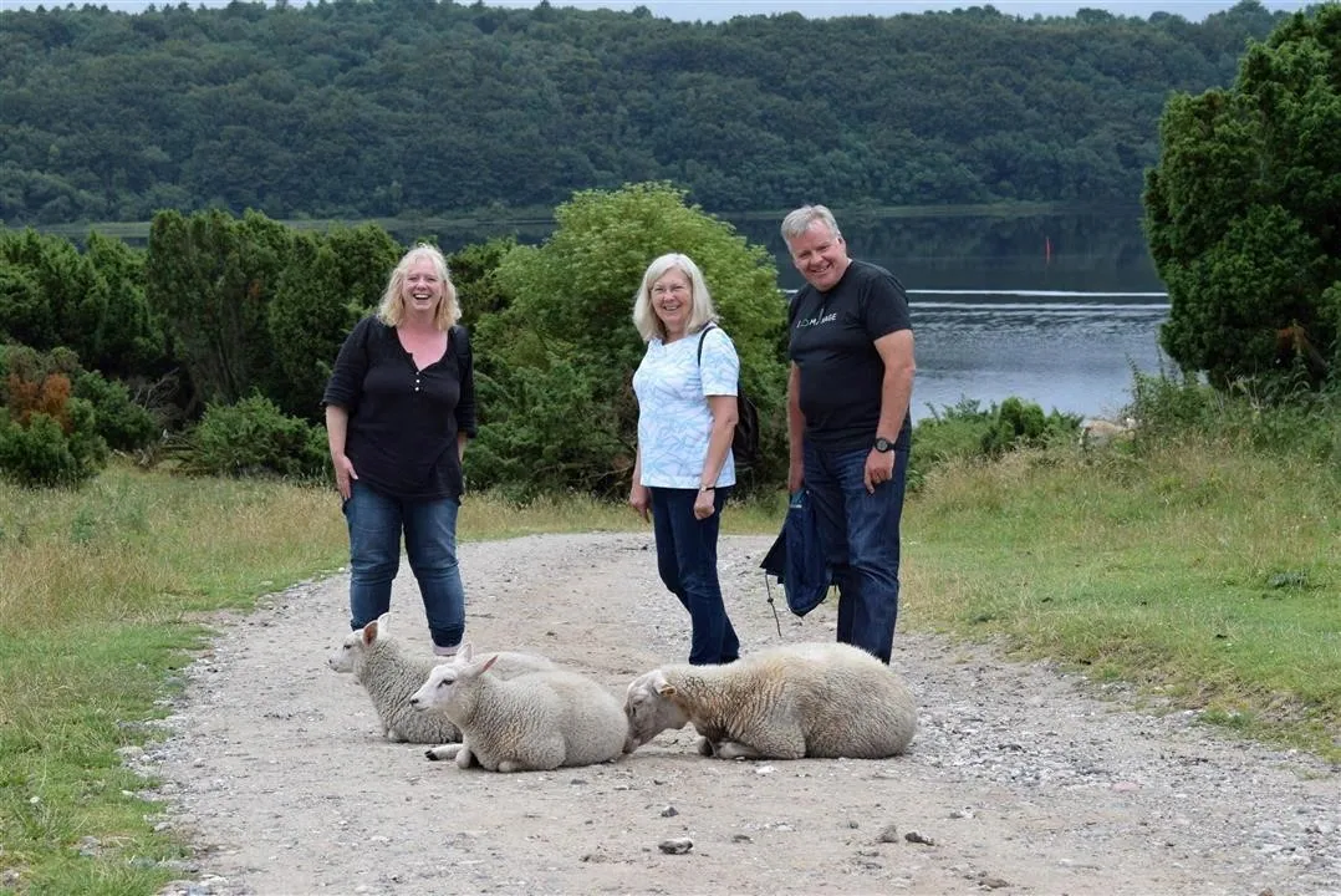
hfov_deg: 24.6
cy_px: 448
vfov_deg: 16.6
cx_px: 670
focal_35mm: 82
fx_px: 3075
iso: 200
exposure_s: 1/250
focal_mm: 55
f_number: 8
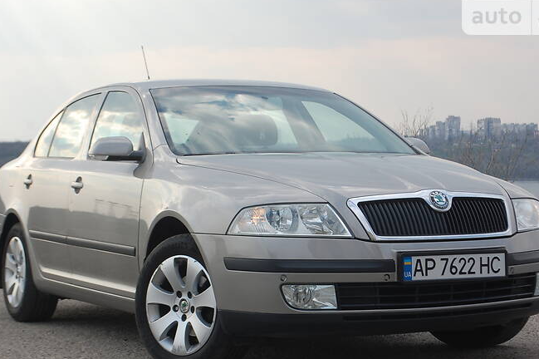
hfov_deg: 23.9
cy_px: 210
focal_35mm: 85
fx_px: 1272
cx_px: 262
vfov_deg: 16.0
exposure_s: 1/200
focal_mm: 46
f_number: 7.1
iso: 200
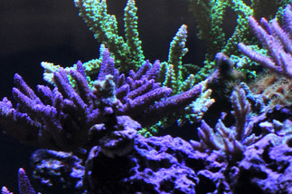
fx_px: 2267
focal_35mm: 280
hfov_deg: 7.4
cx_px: 80
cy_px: 120
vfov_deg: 4.9
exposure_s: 1/160
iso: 200
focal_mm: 50
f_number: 4.5
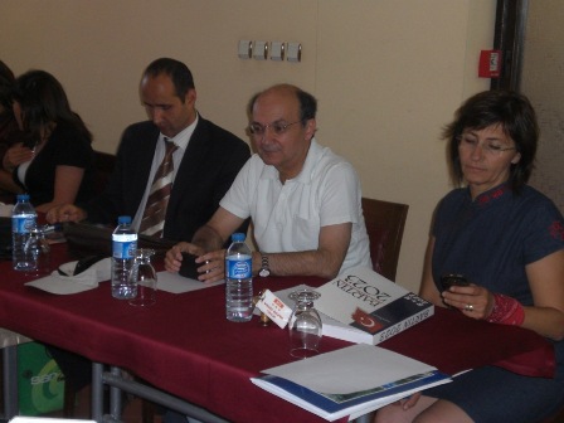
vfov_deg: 23.3
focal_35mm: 63
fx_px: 1026
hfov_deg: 30.7
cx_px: 282
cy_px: 212
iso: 200
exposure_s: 1/60
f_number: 4
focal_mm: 10.4
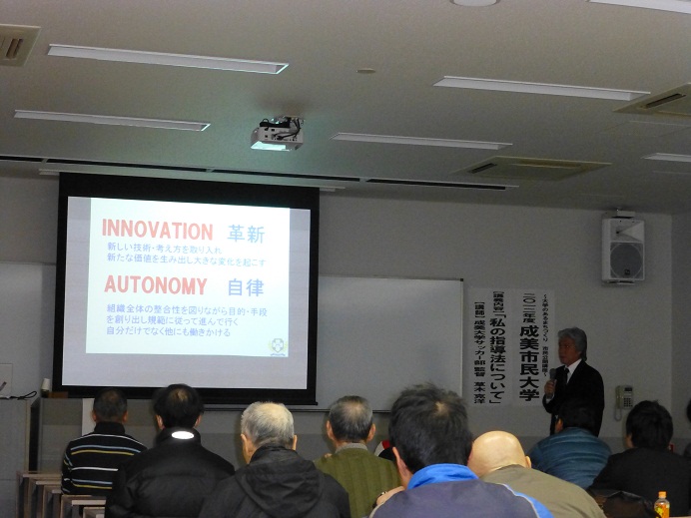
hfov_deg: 24.7
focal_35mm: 79
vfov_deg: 18.7
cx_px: 346
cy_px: 259
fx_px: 1577
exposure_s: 1/60
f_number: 5.1
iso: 1000
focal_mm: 14.2
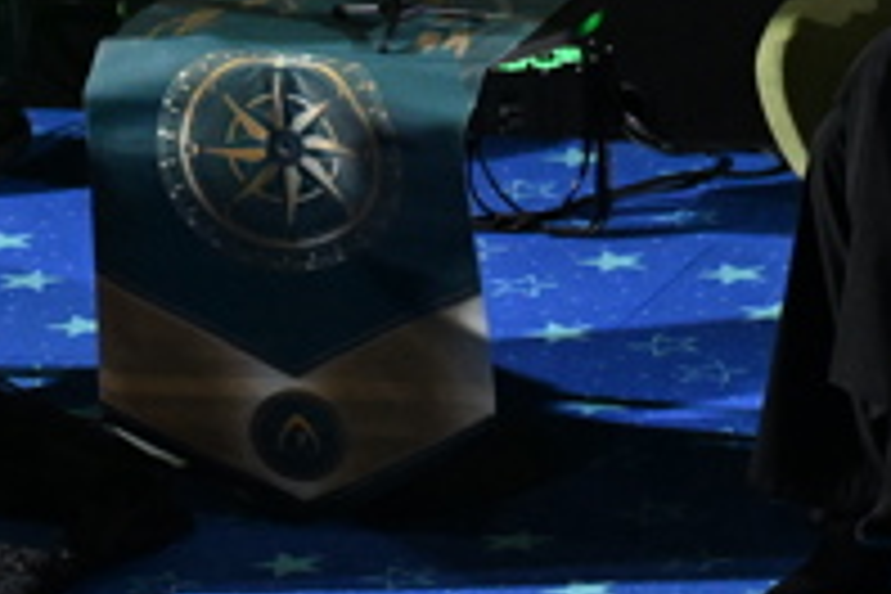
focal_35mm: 449
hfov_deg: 4.6
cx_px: 810
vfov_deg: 3.1
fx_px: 11112
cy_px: 140
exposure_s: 1/250
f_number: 4
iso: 5000
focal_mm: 86
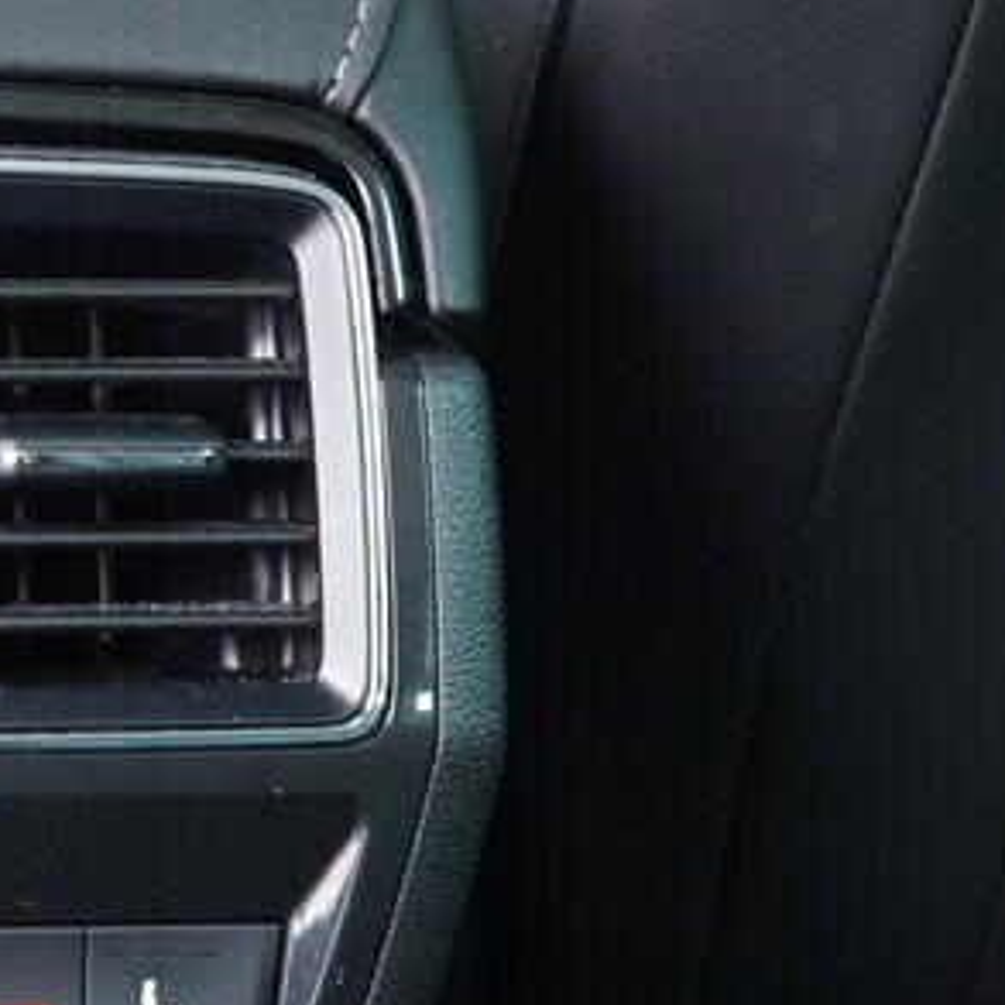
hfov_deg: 15.7
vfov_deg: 16.1
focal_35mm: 107
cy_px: 839
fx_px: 3515
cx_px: -206
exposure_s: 1/40
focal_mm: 24
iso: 1600
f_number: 2.8
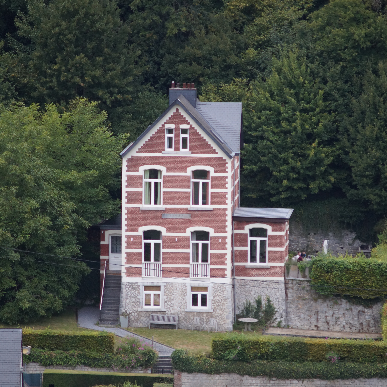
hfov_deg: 4.3
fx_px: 5097
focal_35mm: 403
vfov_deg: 4.3
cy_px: 193
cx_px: 205
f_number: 4
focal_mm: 210
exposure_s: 1/400
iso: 640
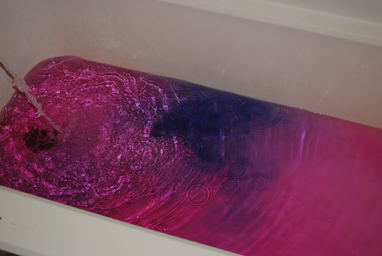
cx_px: 191
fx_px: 542
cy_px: 128
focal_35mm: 51
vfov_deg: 26.6
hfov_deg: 38.8
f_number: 5
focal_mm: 34
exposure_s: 1/60
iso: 200
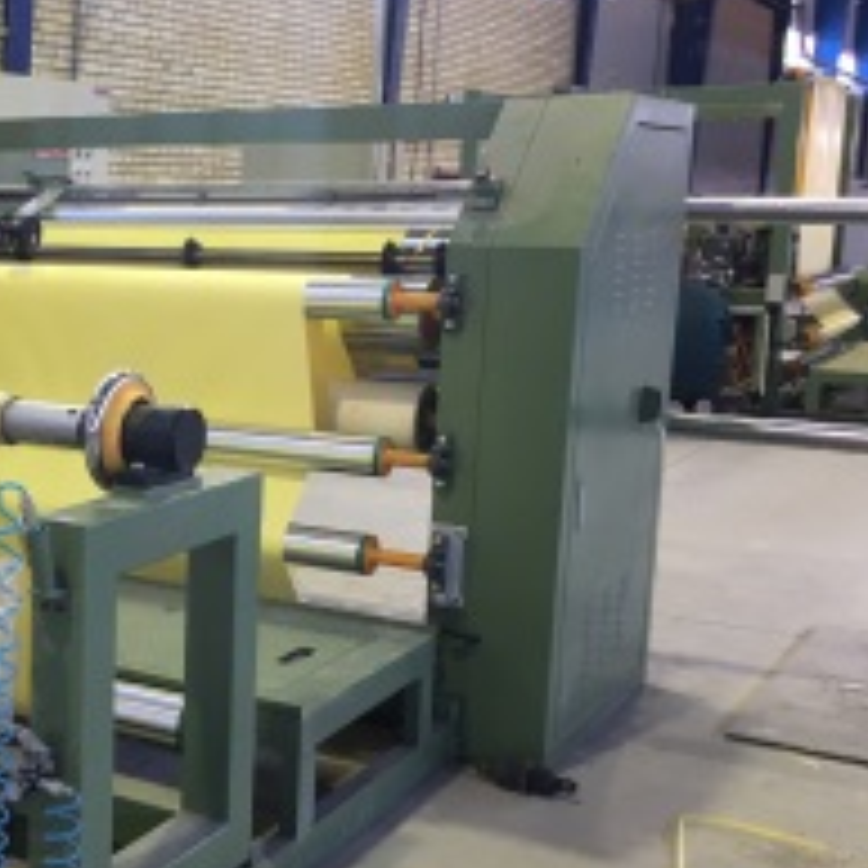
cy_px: 472
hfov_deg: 29.8
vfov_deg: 32.2
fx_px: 1504
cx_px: -22
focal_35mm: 53
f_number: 2.2
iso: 100
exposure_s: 1/33
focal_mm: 4.15
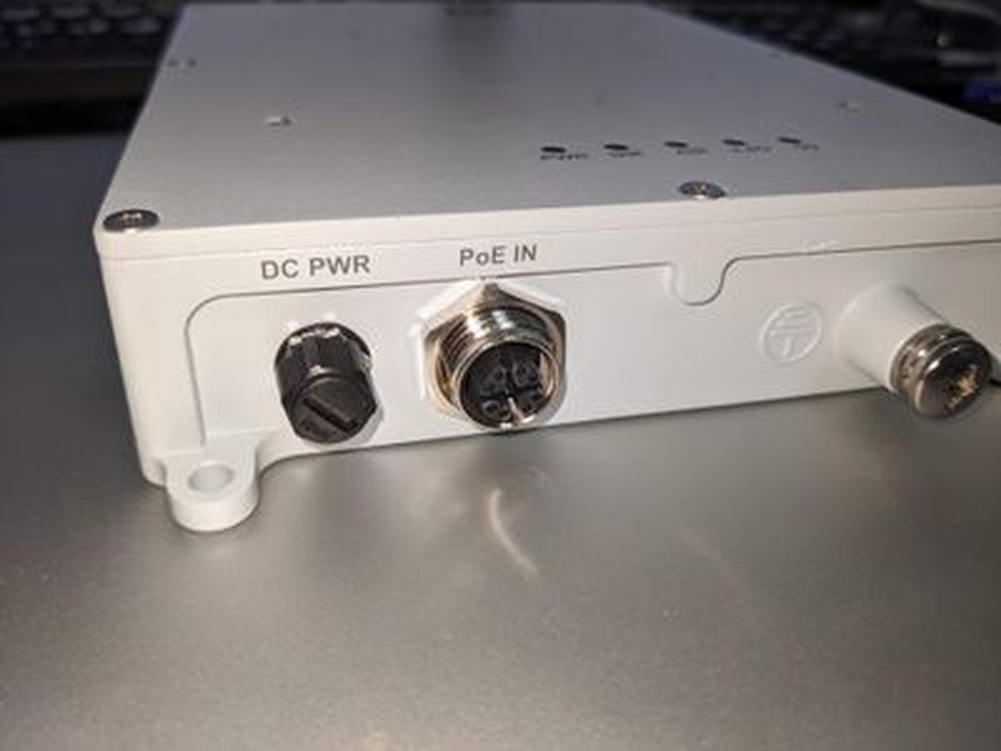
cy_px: 376
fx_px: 781
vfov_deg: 51.4
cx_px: 500
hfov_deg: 65.3
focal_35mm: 27
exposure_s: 1/120
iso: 61
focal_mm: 4.38
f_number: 1.73
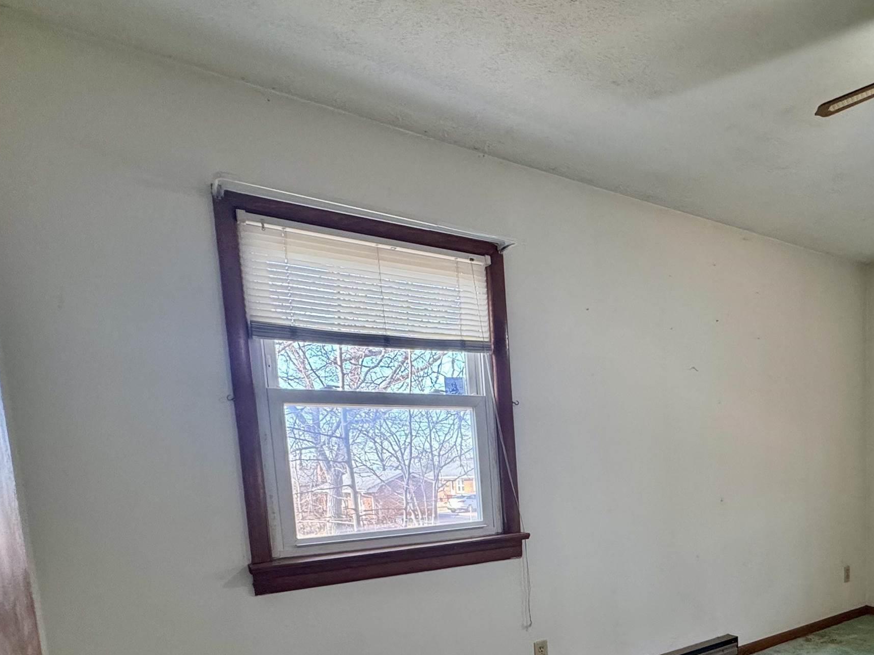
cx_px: 594
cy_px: 535
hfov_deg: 67.2
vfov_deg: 51.1
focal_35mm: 25
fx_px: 631
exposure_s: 1/120
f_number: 2.2
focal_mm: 2.22
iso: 250
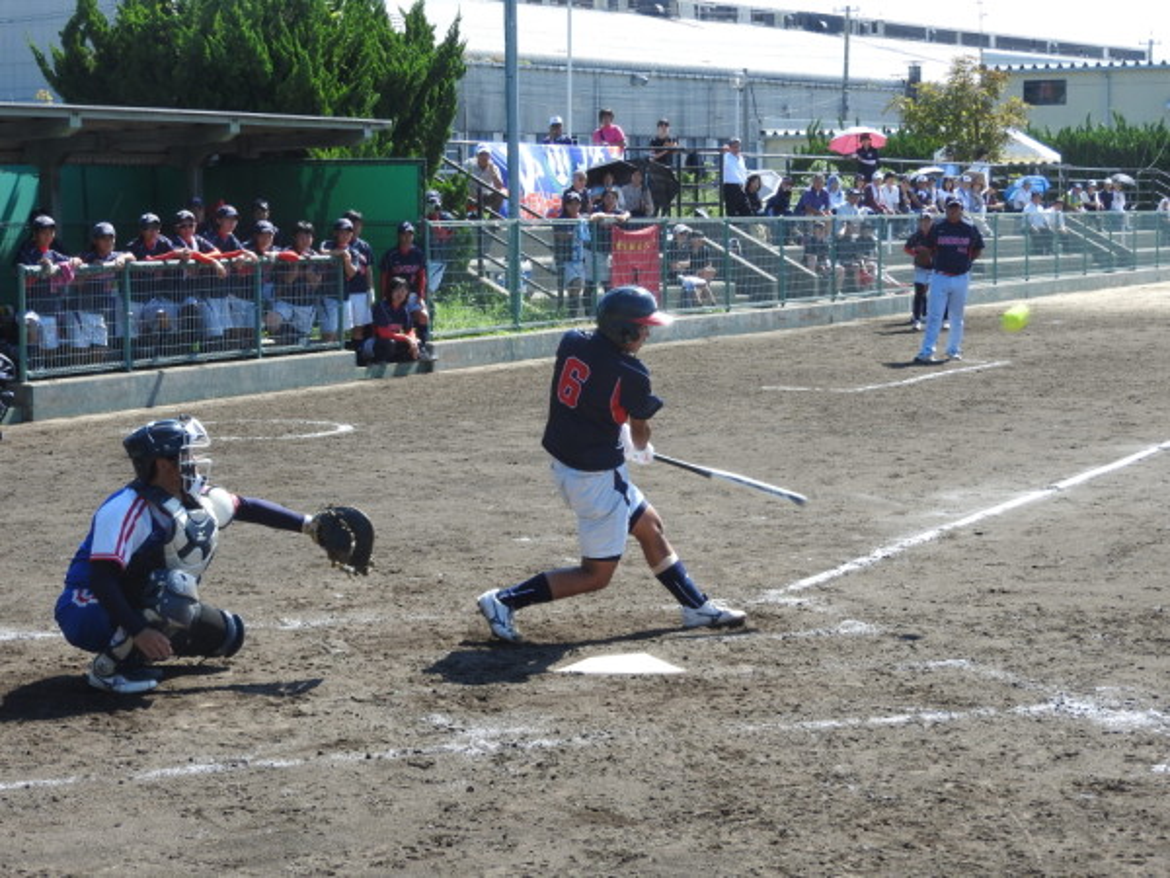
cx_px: 585
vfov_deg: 18.4
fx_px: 2704
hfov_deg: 24.4
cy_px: 439
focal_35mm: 80
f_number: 4.5
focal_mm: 14.3
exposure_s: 1/320
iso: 100
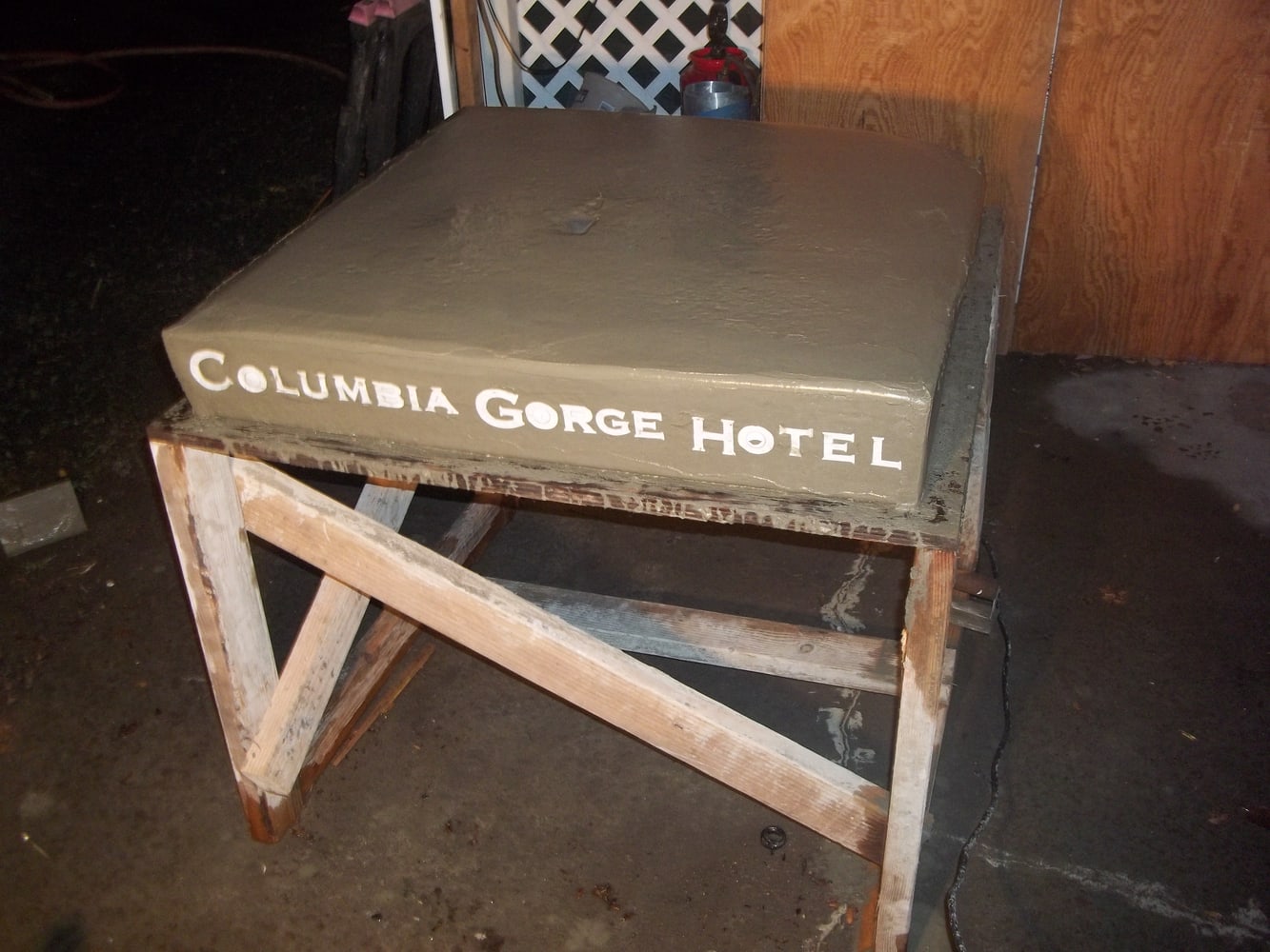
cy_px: 476
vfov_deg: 44.2
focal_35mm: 32
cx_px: 635
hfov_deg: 56.8
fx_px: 1174
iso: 160
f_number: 2.9
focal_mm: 5.7
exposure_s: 1/30
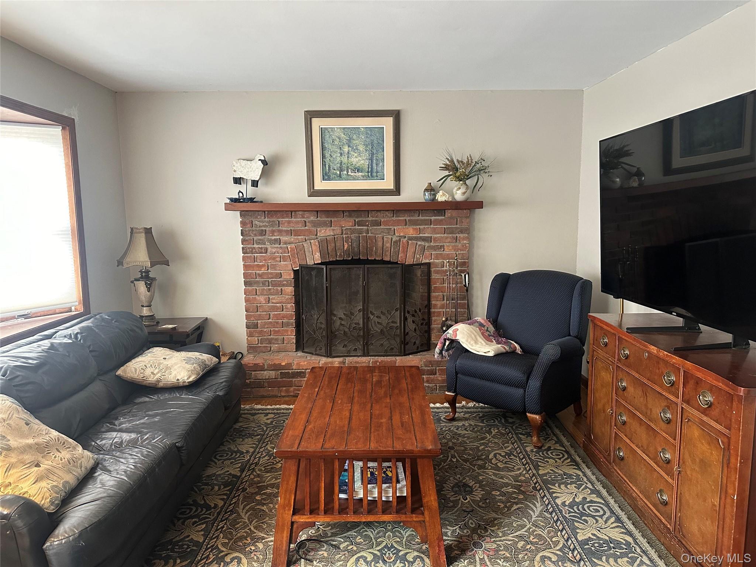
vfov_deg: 56.8
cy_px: 284
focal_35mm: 24
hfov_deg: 71.6
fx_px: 524
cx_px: 378
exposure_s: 1/60
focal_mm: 6.86
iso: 500
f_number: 1.78
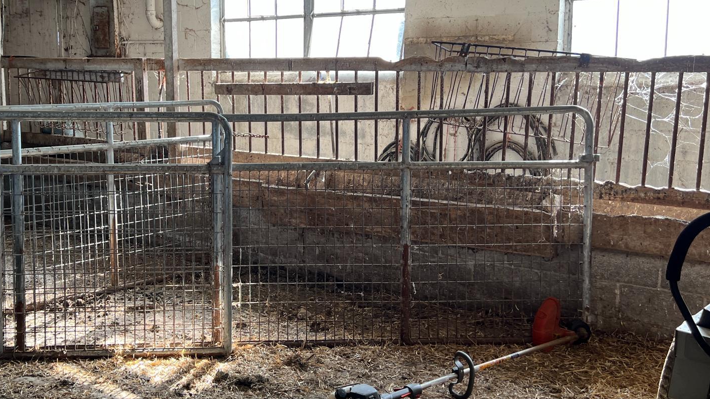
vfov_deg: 29.0
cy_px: 175
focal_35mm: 41
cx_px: 236
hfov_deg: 48.6
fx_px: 772
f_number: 1.5
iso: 50
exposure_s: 1/121
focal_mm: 5.7
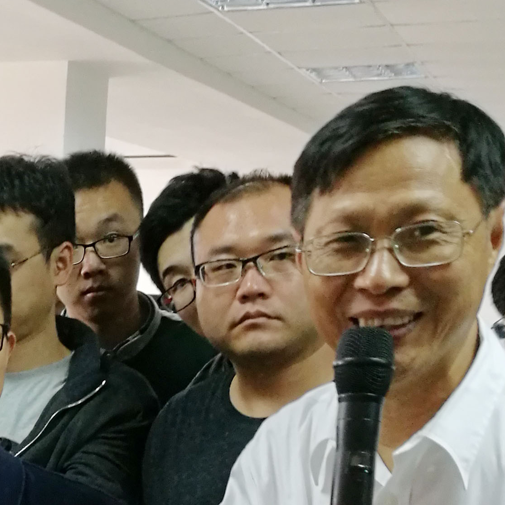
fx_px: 1403
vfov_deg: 18.9
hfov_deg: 19.1
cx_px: -131
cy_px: 658
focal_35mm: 85
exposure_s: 1/33.3
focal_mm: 4.5
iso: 400
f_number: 2.2
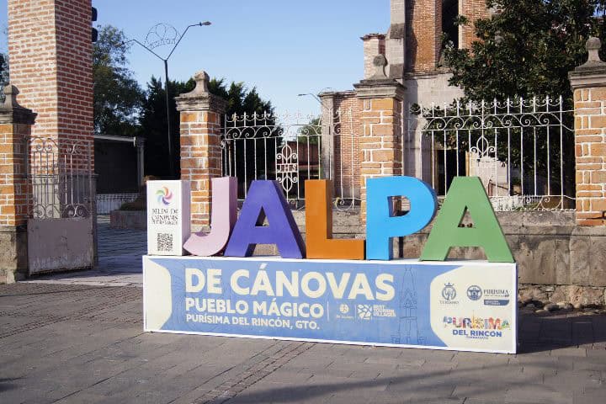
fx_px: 707
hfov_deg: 46.4
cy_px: 202
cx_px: 303
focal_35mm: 42
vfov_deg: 31.9
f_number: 4.5
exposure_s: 1/320
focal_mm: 28
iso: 100
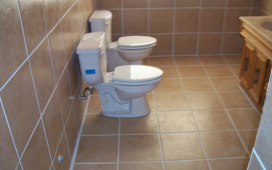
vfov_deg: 37.2
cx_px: 136
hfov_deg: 56.7
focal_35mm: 34
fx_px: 252
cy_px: 98
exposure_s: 1/30
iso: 160
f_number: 2.9
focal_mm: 5.7
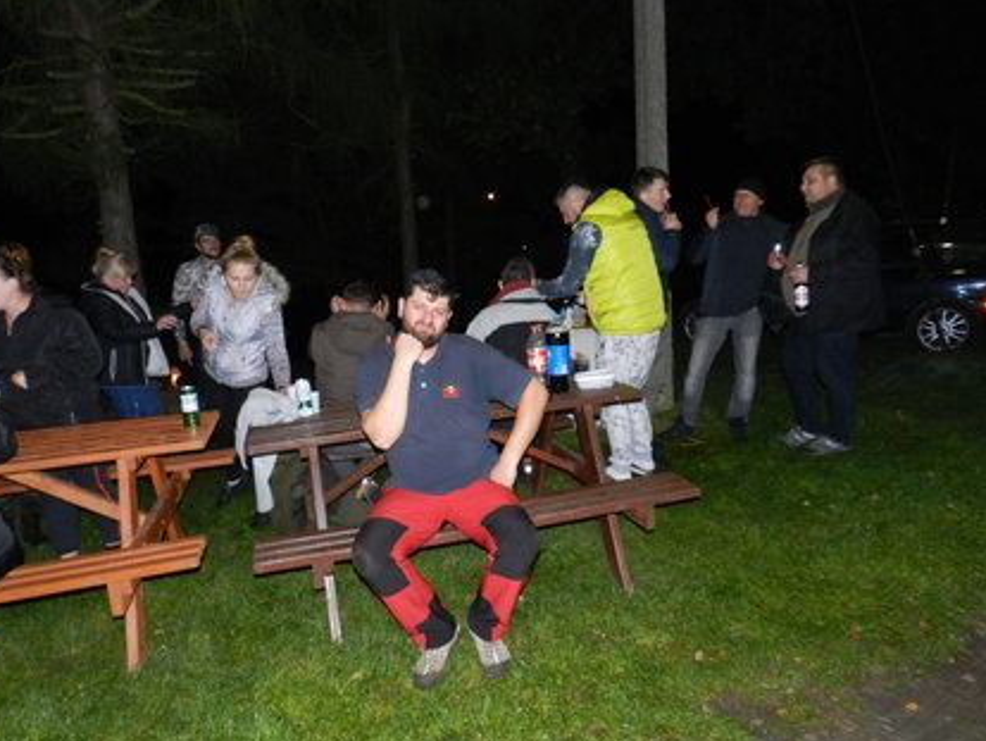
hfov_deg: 69.3
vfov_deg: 54.9
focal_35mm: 25
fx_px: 713
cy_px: 396
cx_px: 464
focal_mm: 4
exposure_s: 1/30
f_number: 3.4
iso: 400
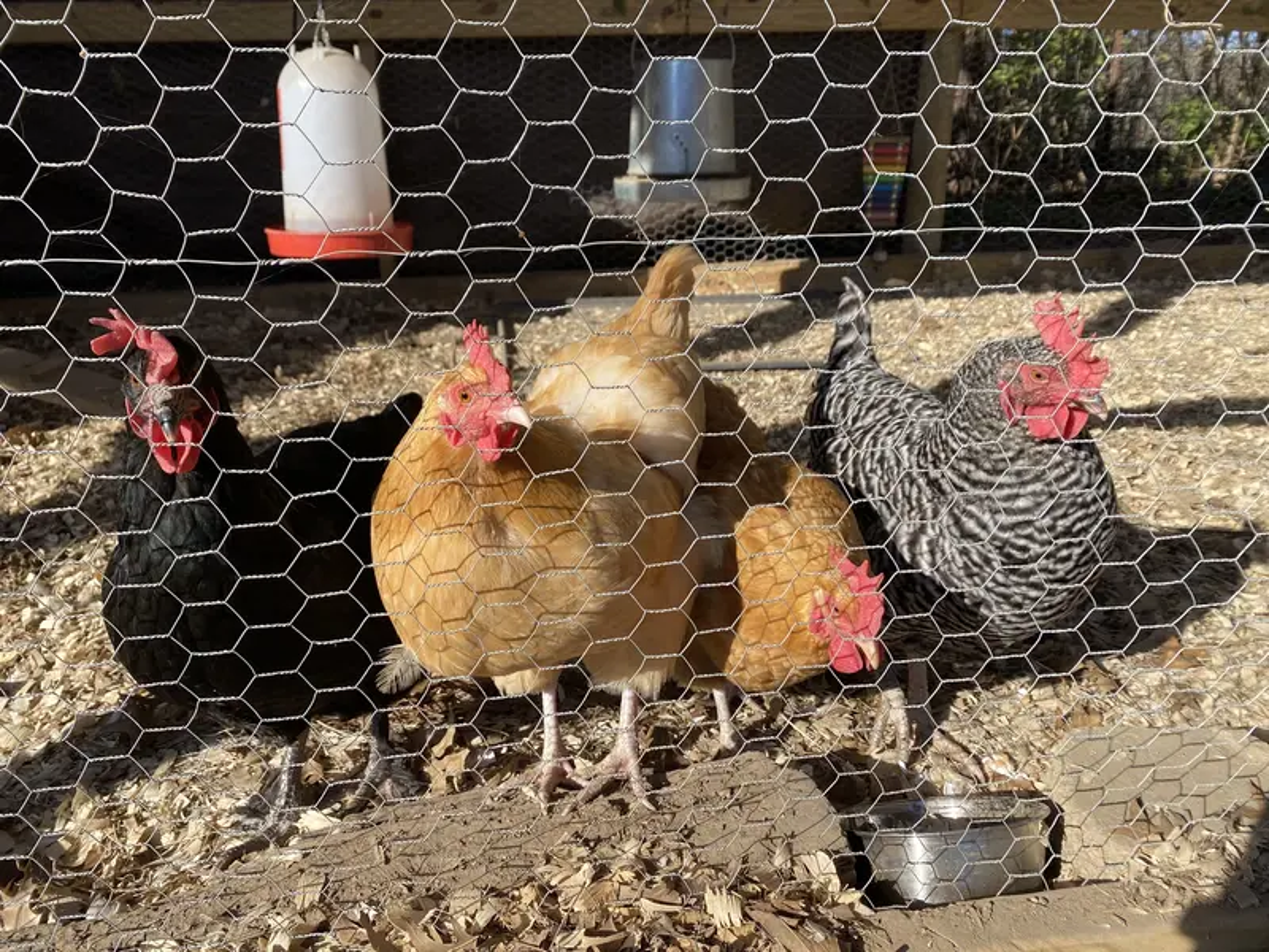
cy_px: 476
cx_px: 634
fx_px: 953
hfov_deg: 67.3
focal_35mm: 26
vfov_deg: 53.1
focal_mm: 4.25
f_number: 1.8
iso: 32
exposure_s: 1/1701
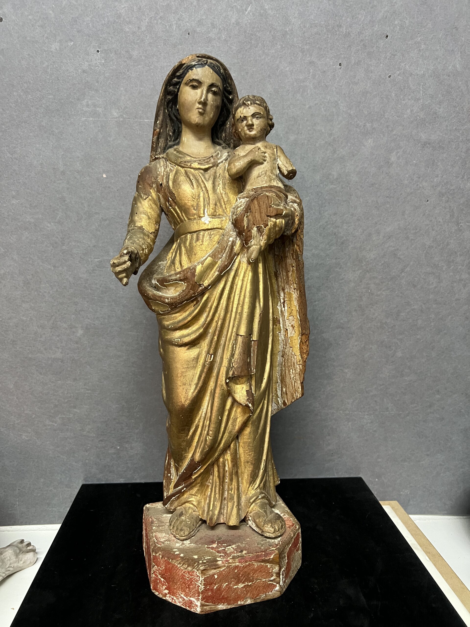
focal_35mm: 26
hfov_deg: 53.1
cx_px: 235
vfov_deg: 67.3
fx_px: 471
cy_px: 314
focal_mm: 5.7
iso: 400
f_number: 1.5
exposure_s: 1/50
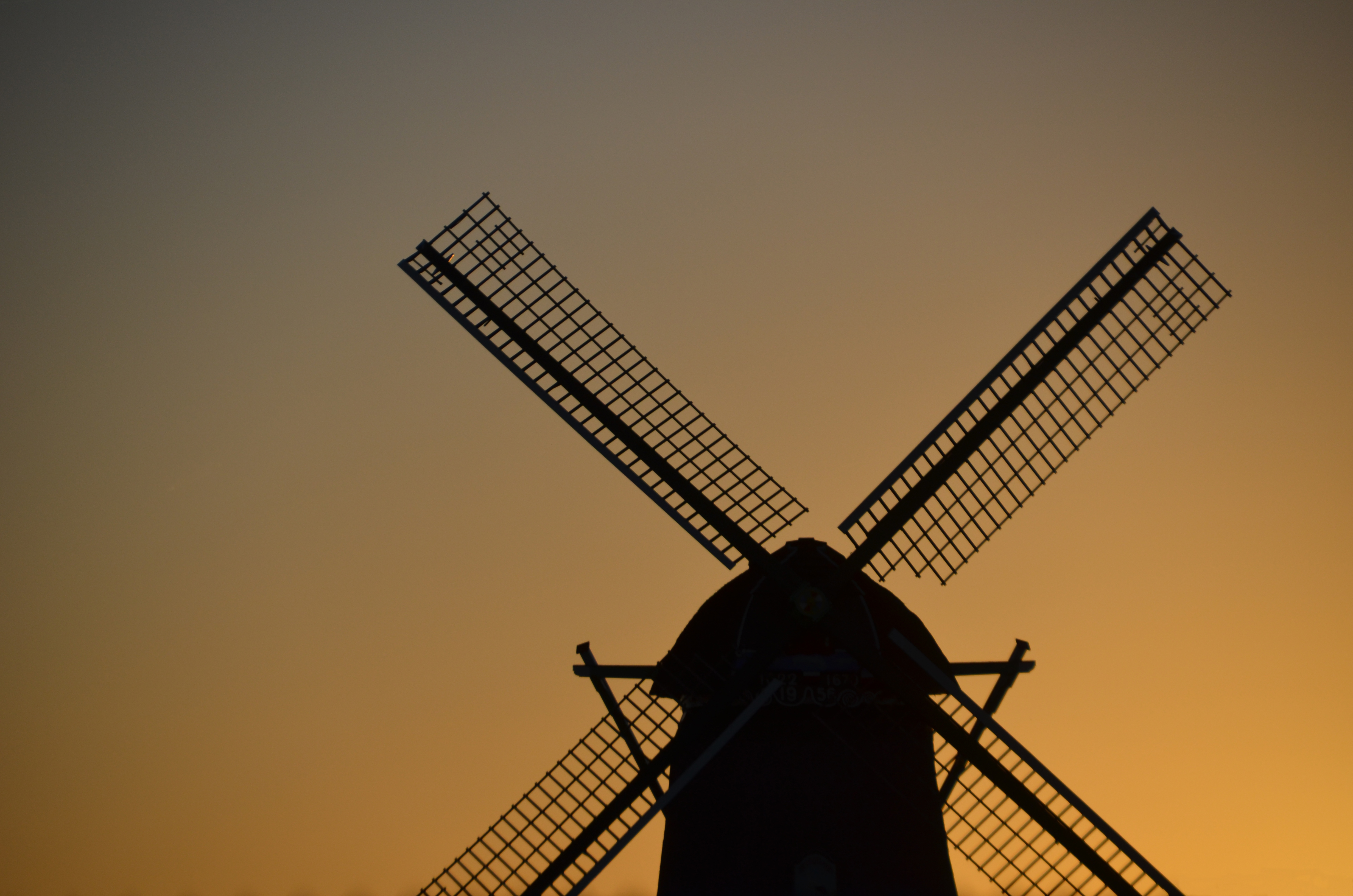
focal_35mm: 278
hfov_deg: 7.4
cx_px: 676
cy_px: 448
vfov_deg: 4.9
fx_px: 10408
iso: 200
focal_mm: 185
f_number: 7.1
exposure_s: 1/800
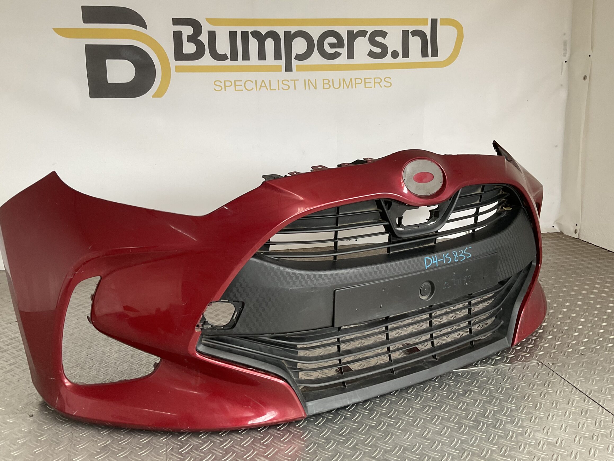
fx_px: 568
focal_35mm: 32
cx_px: 276
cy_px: 216
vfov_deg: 44.1
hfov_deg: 56.7
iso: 50
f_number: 1.8
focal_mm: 3
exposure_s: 1/50
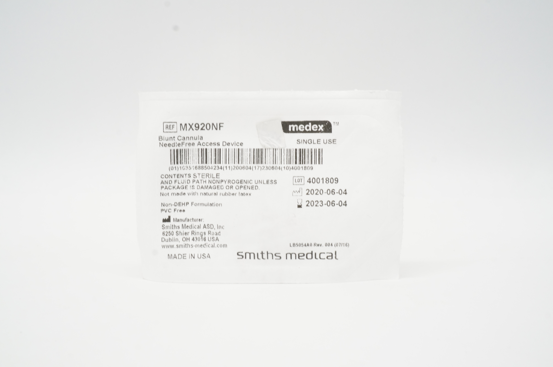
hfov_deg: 46.4
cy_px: 184
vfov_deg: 31.8
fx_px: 644
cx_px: 276
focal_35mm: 42
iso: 800
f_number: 13
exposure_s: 1/15
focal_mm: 28
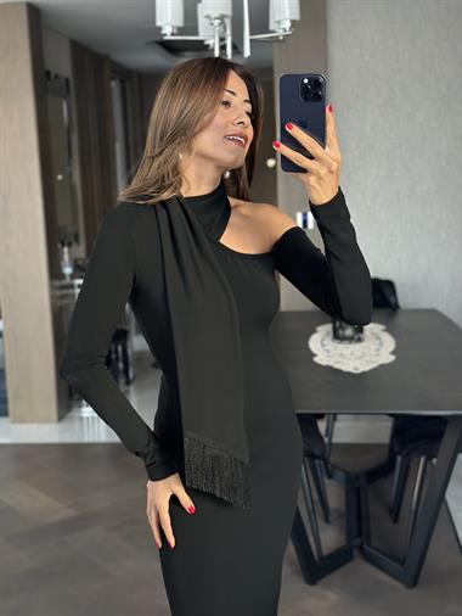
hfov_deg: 30.3
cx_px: 231
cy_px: 308
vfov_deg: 39.6
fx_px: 853
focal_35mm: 48
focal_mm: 6.86
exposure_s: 1/60
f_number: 1.78
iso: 320
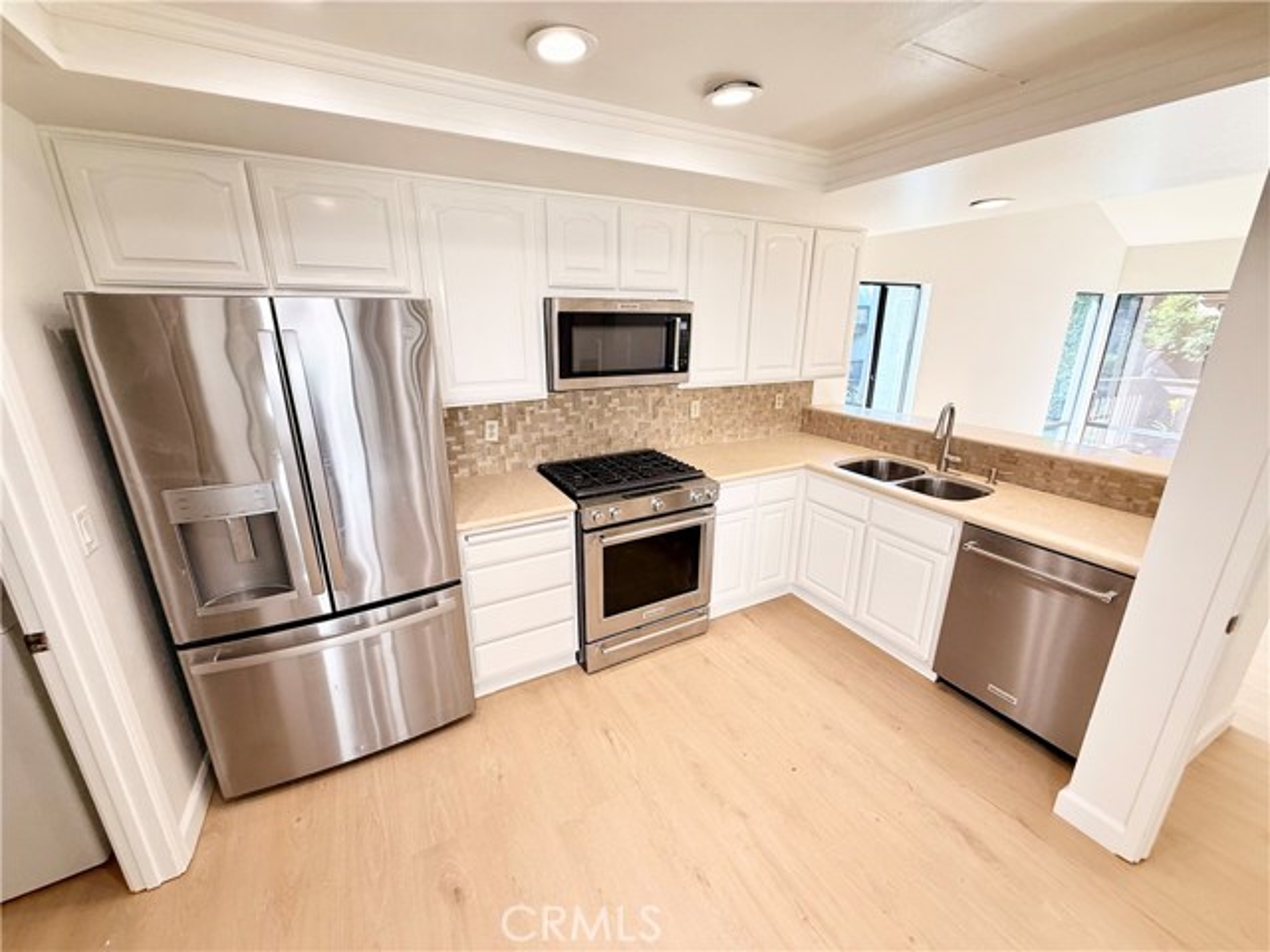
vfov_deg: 85.7
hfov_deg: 102.1
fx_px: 514
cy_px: 476
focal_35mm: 14
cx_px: 635
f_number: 2.2
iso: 80
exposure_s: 1/120
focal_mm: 2.22
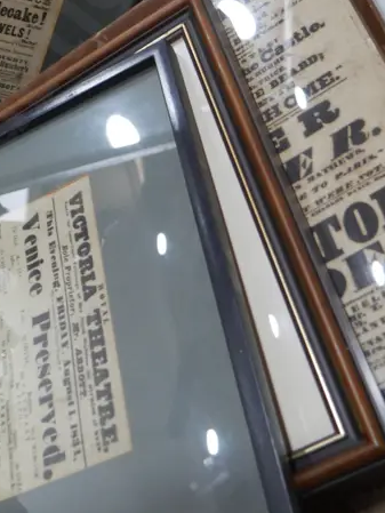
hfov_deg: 19.6
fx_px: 1082
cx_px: 2
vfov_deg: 26.3
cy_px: 117
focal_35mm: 73
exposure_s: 1/60
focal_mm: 16
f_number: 3.6
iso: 1250
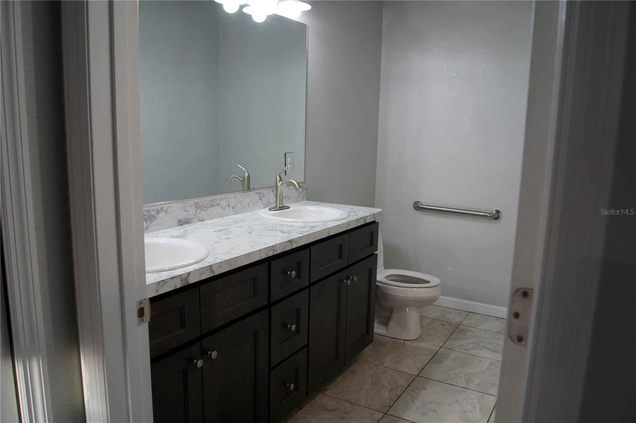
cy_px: 212
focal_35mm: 27
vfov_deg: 47.9
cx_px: 318
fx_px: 477
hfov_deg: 67.4
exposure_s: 1/30
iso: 400
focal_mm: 18
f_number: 5
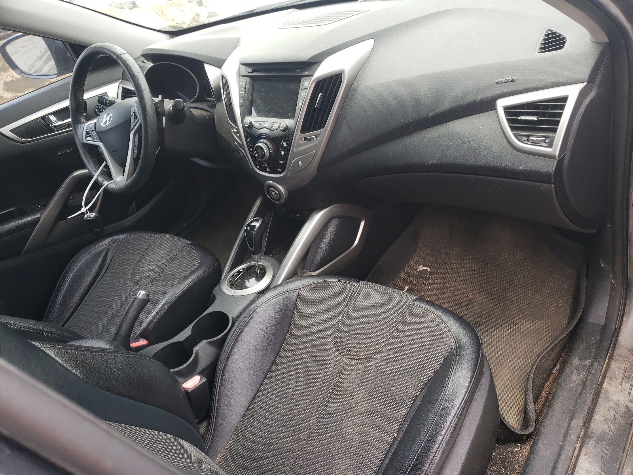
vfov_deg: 53.1
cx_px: 316
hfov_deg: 67.3
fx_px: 475
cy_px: 238
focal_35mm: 26
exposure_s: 1/189
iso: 50
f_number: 1.5
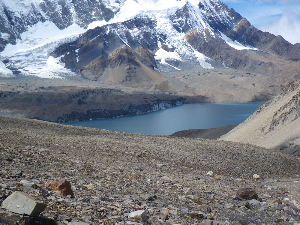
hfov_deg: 37.5
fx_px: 442
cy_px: 112
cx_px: 150
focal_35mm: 51
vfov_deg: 28.6
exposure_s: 1/320
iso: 50
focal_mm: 9.1
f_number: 5.3
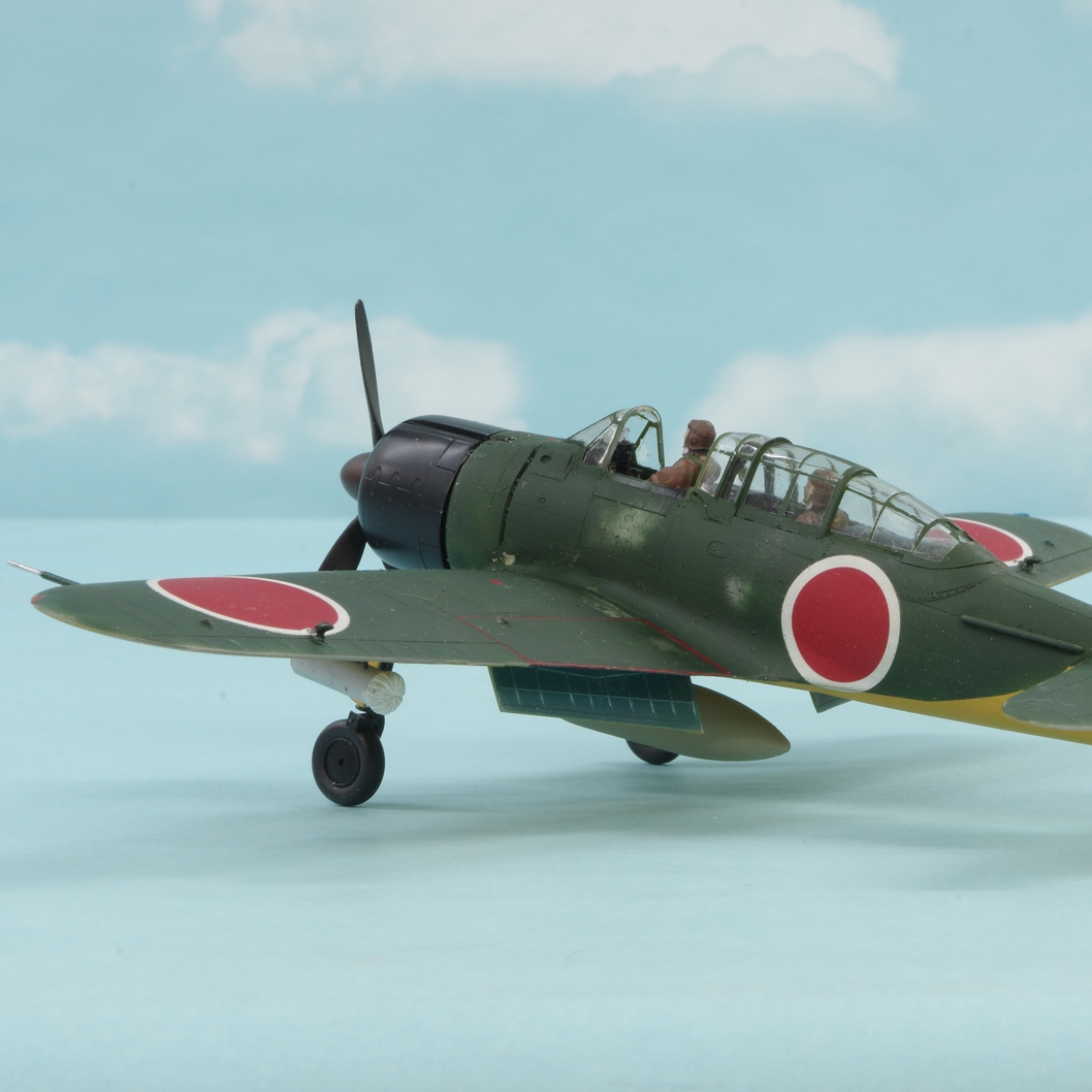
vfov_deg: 13.3
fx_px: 4675
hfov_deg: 13.3
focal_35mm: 131
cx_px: 778
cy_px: 546
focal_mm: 68
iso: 100
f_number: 29
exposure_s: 4
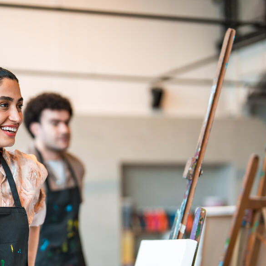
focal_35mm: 102
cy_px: 188
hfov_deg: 16.8
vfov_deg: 17.0
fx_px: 887
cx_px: 27
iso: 125
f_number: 1.2
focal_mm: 50
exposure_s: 1/250
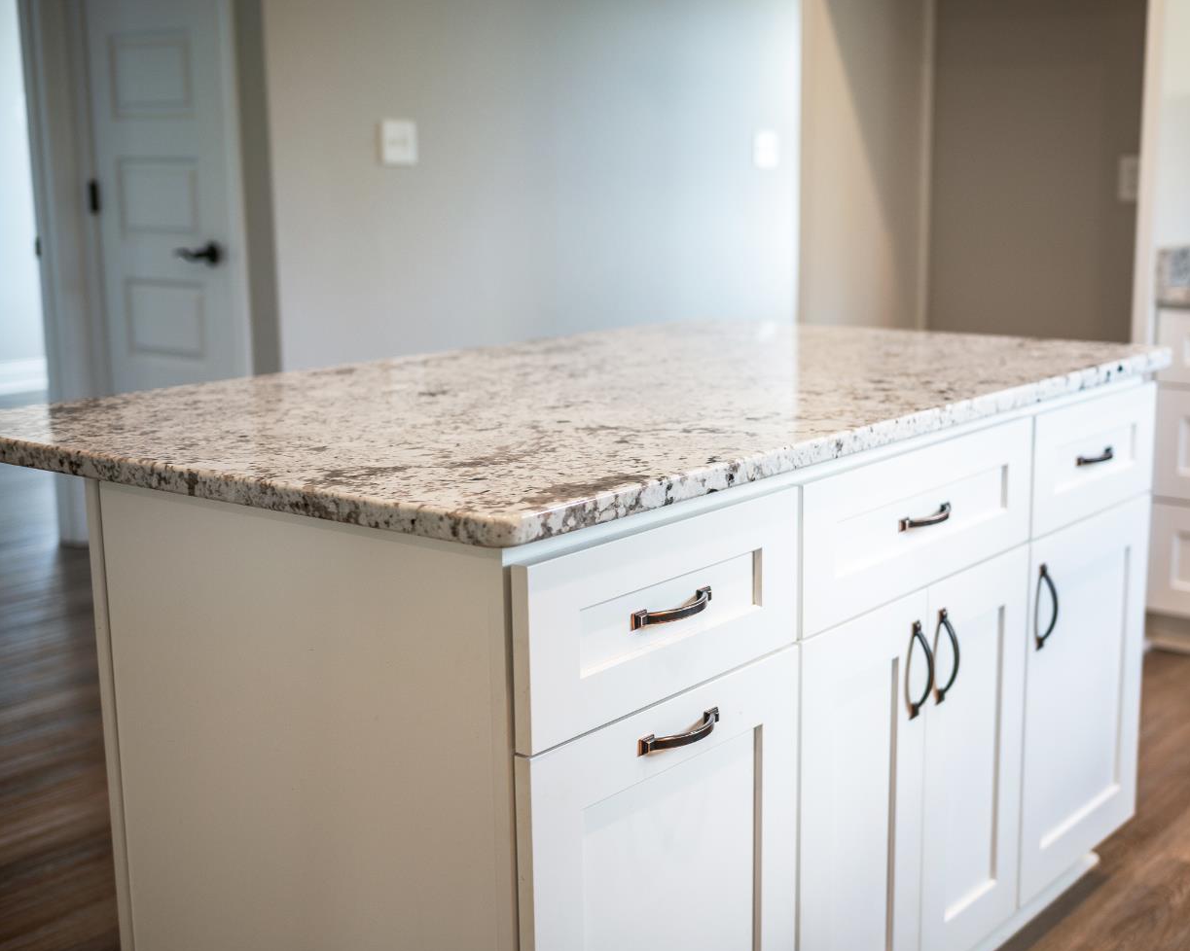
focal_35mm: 46
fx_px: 1620
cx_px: 710
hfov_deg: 40.2
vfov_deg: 32.7
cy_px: 484
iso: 125
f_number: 2.5
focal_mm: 40
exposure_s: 1/60
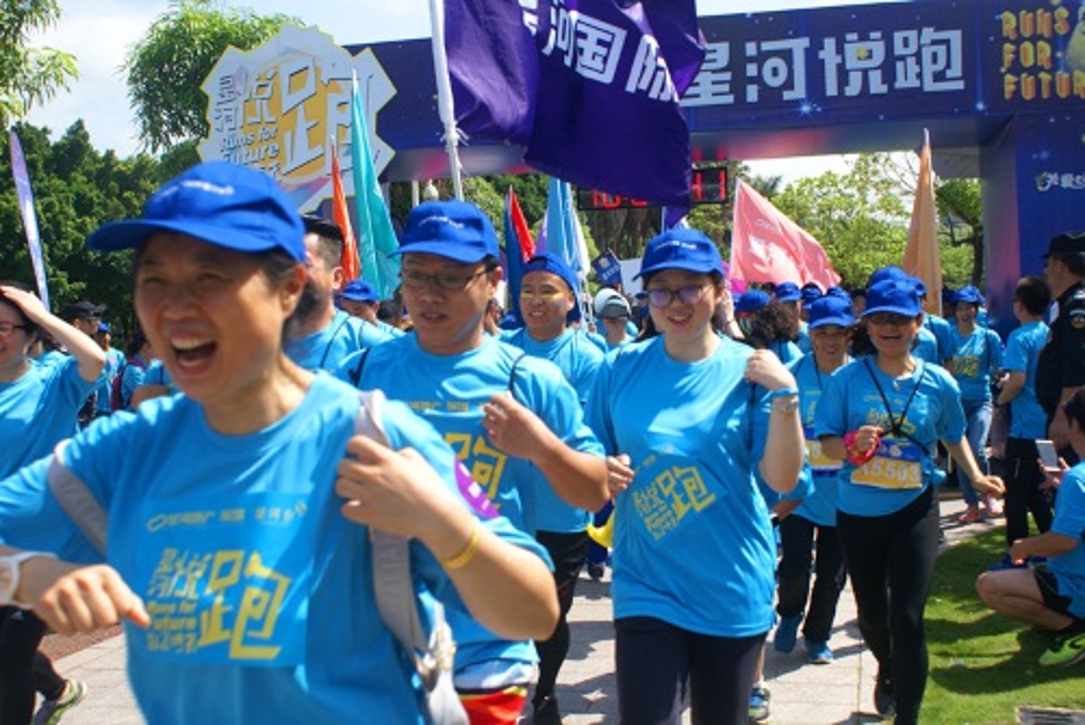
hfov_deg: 49.5
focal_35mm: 39
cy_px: 362
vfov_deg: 34.3
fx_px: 1176
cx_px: 542
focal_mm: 26
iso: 100
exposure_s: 1/320
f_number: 5.6
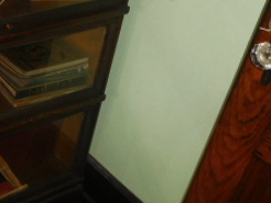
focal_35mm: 65
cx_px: -12
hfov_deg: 27.7
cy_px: 86
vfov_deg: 22.6
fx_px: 509
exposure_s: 1/30
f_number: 3.4
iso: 200
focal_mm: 4.5
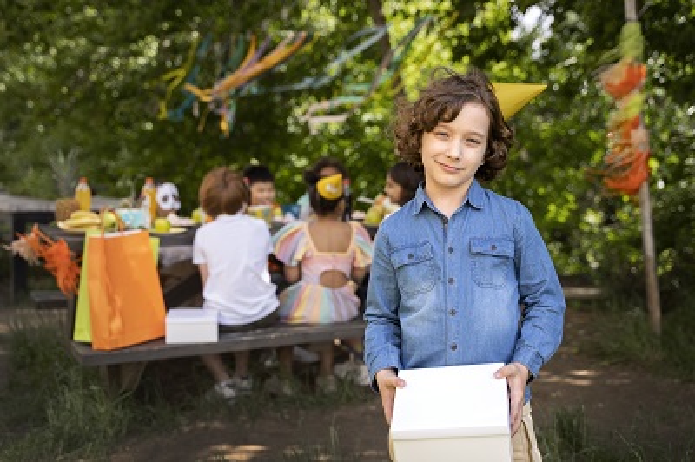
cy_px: 231
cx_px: 348
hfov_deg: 41.1
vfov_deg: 28.0
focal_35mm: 48
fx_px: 926
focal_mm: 48
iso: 500
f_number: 3.2
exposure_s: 1/800
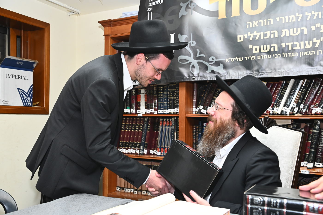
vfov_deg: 35.0
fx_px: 341
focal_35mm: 38
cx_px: 162
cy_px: 108
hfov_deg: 50.7
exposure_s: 1/125
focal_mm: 38
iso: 2000
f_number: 6.3
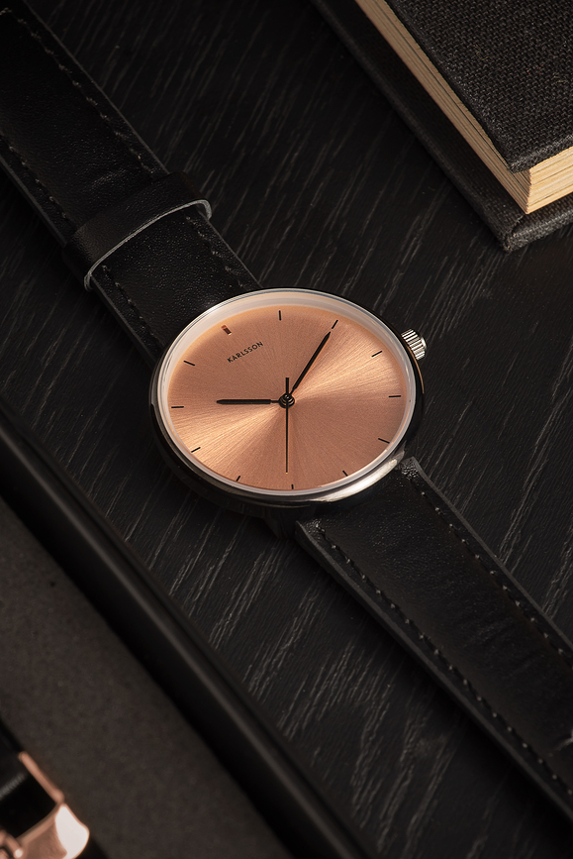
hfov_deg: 6.9
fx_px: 4769
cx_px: 286
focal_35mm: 200
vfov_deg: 10.3
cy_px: 430
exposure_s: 1/125
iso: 50
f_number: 13
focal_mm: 200
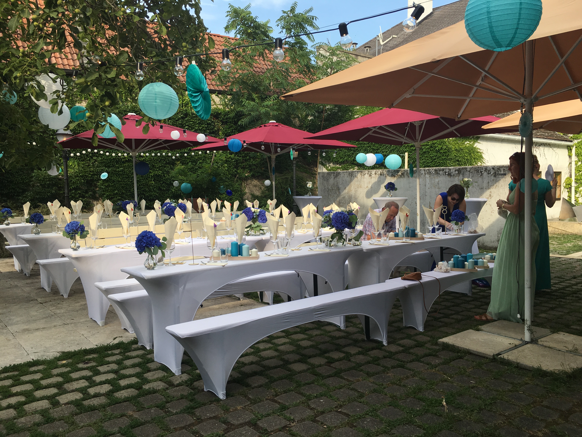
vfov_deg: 48.2
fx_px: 488
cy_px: 218
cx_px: 291
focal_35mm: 29
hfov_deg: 61.7
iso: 25
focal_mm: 4.15
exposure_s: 1/472
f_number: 2.2
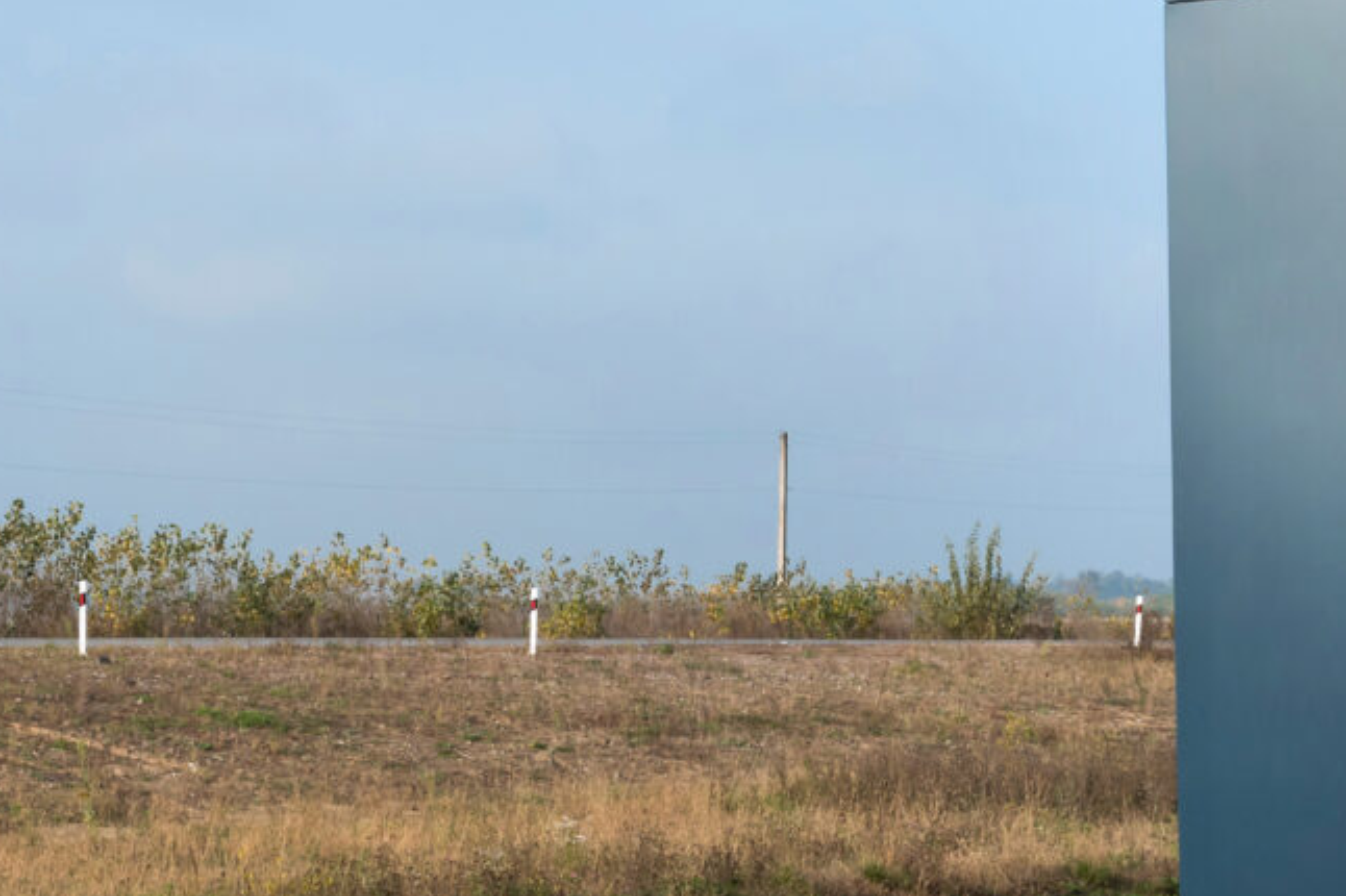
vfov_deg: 12.3
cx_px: 688
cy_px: 532
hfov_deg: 18.4
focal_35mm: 111
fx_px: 4148
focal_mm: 35
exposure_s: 1/250
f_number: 16
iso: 200
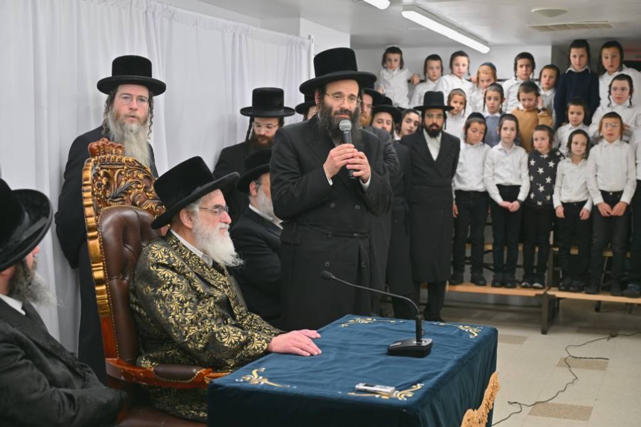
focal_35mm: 51
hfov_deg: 38.9
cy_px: 214
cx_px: 320
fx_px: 908
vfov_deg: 26.5
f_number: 4
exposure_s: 1/250
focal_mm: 51
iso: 250
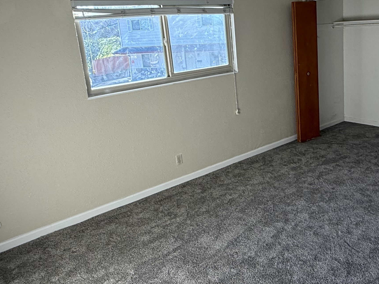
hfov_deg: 53.6
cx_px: 268
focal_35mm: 33
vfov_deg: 42.6
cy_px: 107
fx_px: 361
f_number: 2.2
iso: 64
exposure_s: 1/99
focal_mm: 2.22
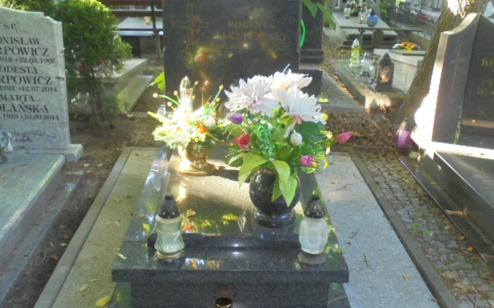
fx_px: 552
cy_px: 158
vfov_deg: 31.2
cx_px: 249
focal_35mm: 41
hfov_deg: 48.2
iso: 400
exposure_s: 1/30
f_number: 4.2
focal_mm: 6.9
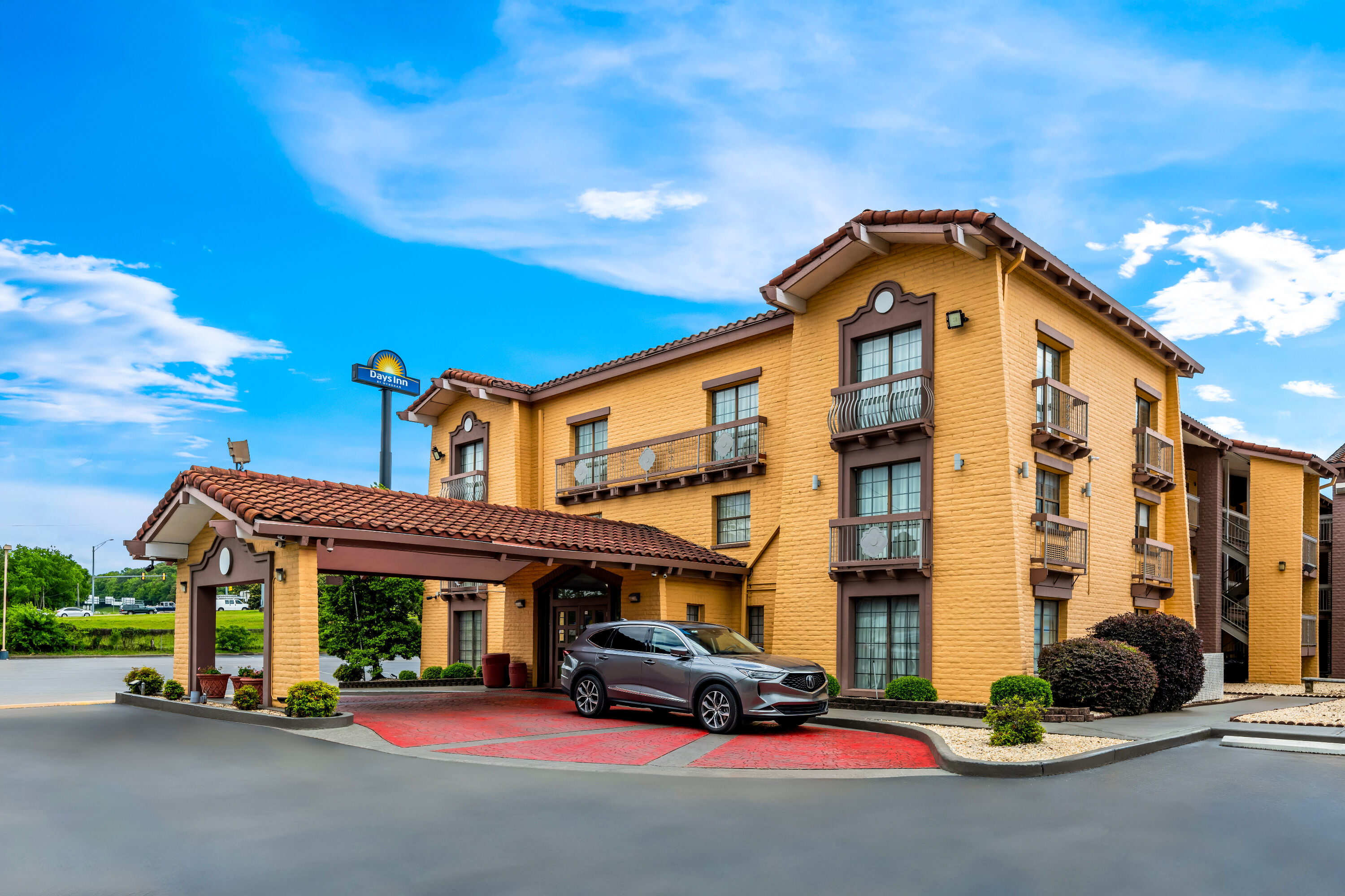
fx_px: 841
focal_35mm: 22
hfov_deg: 77.3
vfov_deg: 56.1
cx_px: 672
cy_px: 448
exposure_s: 1/40
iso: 64
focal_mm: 22.5
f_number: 8
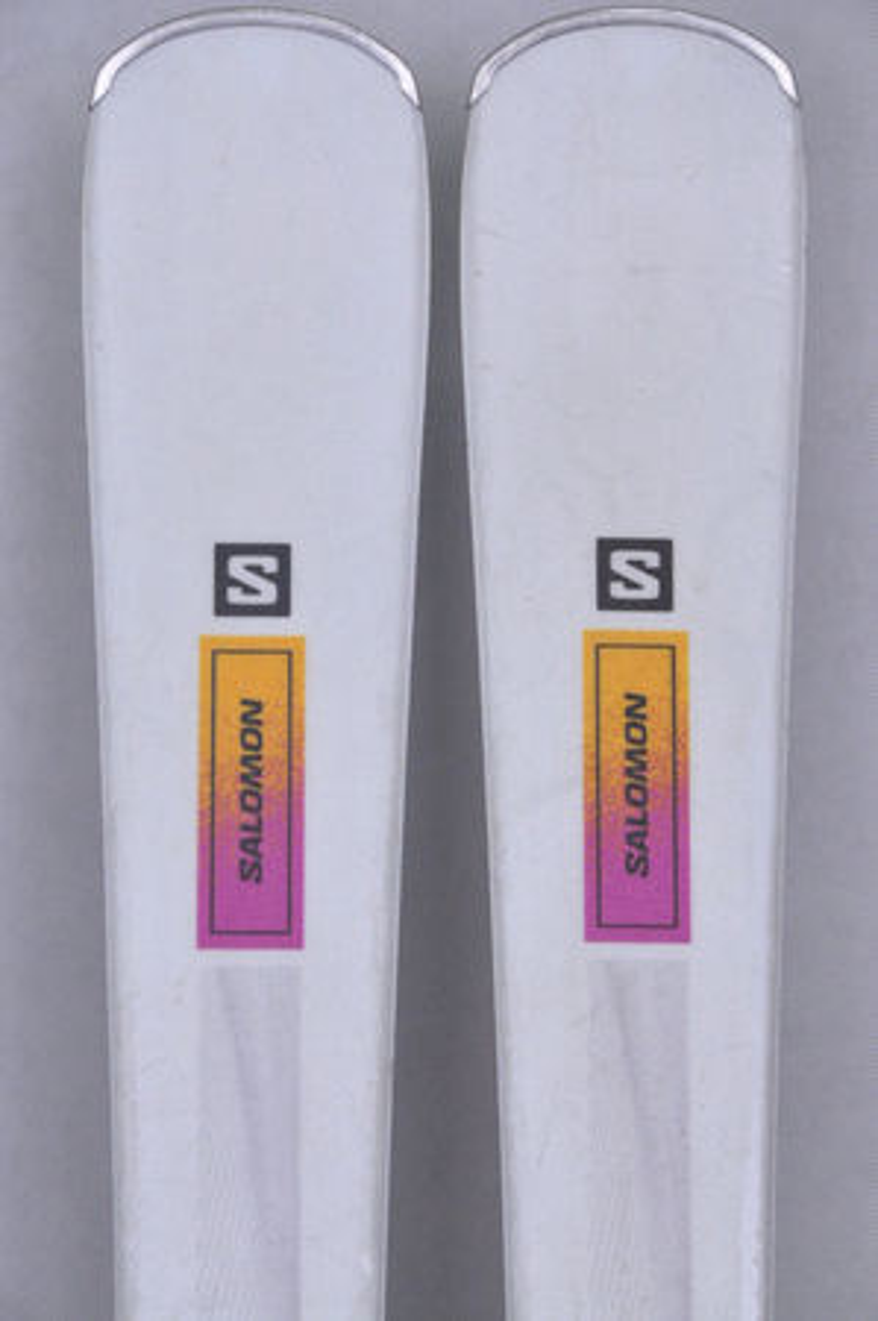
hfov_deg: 8.7
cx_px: 439
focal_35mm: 158
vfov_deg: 13.1
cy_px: 660
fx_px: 5775
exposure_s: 1/125
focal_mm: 105
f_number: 9.5
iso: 3200
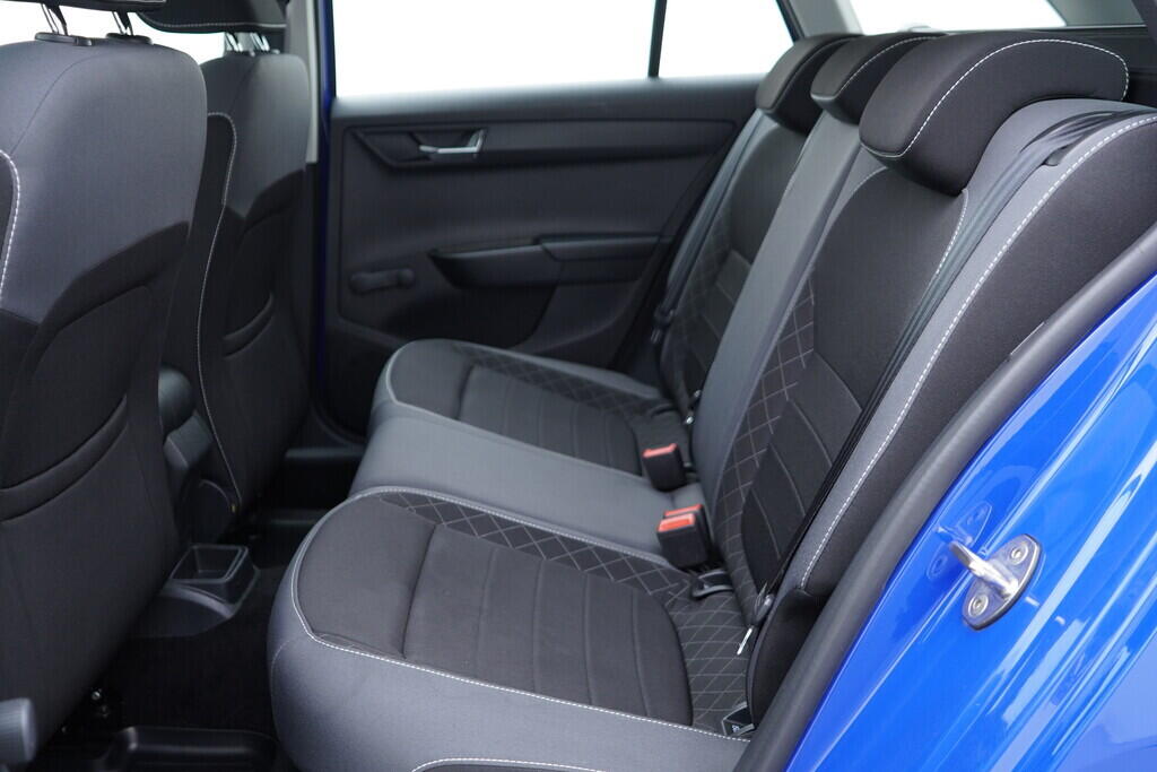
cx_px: 578
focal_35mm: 36
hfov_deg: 53.1
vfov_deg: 36.9
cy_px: 386
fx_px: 1157
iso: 320
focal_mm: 24
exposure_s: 1/40
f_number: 2.8
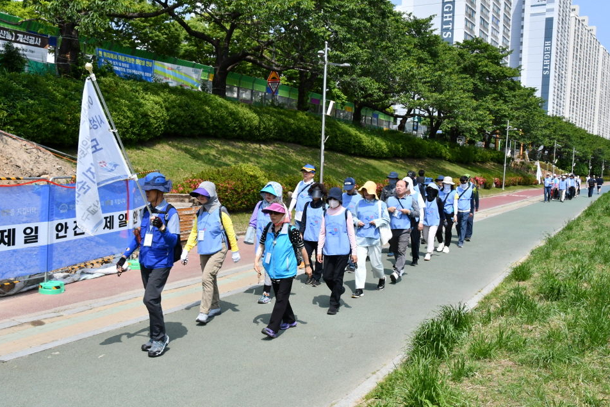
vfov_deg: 38.9
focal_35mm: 34
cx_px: 290
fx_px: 576
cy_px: 214
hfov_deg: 55.8
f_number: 14
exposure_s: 1/800
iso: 800
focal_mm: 21
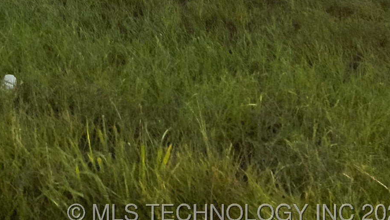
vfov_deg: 16.7
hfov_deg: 34.3
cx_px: 108
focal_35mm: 60
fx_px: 621
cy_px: -177
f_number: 1.5
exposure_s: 1/1698
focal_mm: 5.7
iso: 50
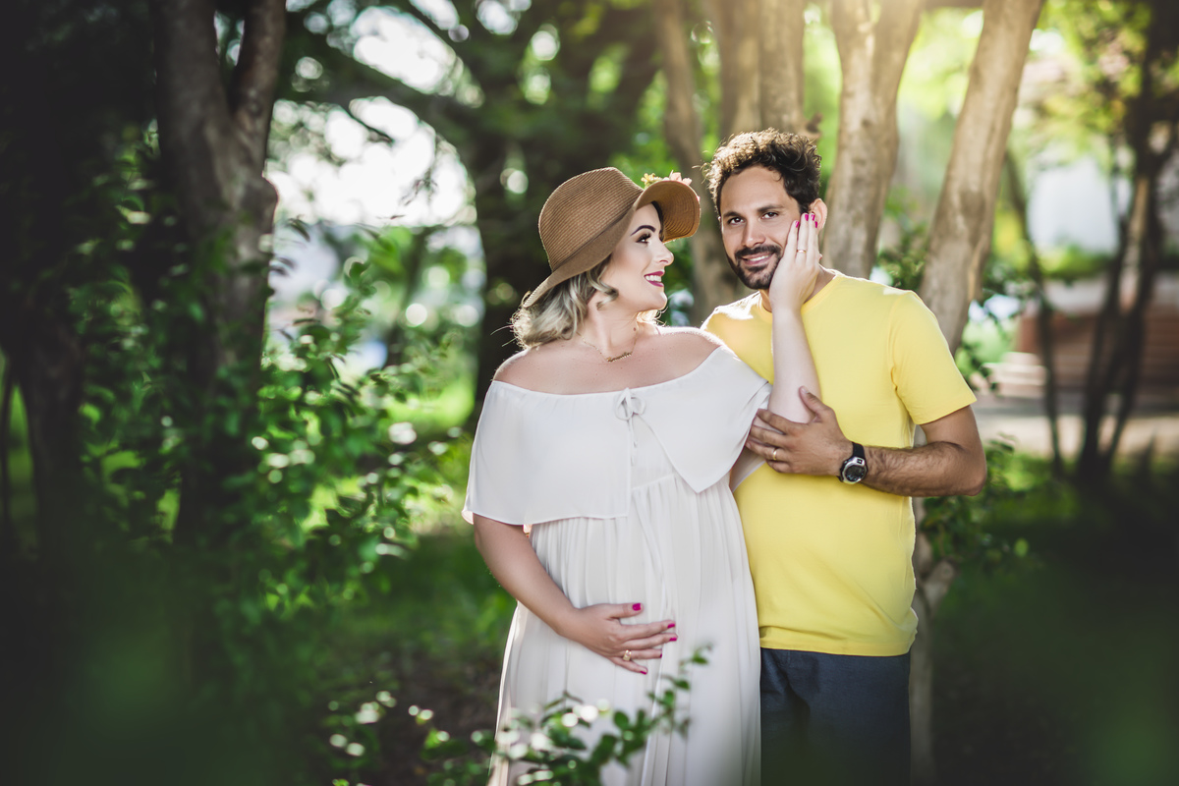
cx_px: 590
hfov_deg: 23.9
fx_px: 2784
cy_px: 393
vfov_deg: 16.1
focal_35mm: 85
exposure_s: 1/200
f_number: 2
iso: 125
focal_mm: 85
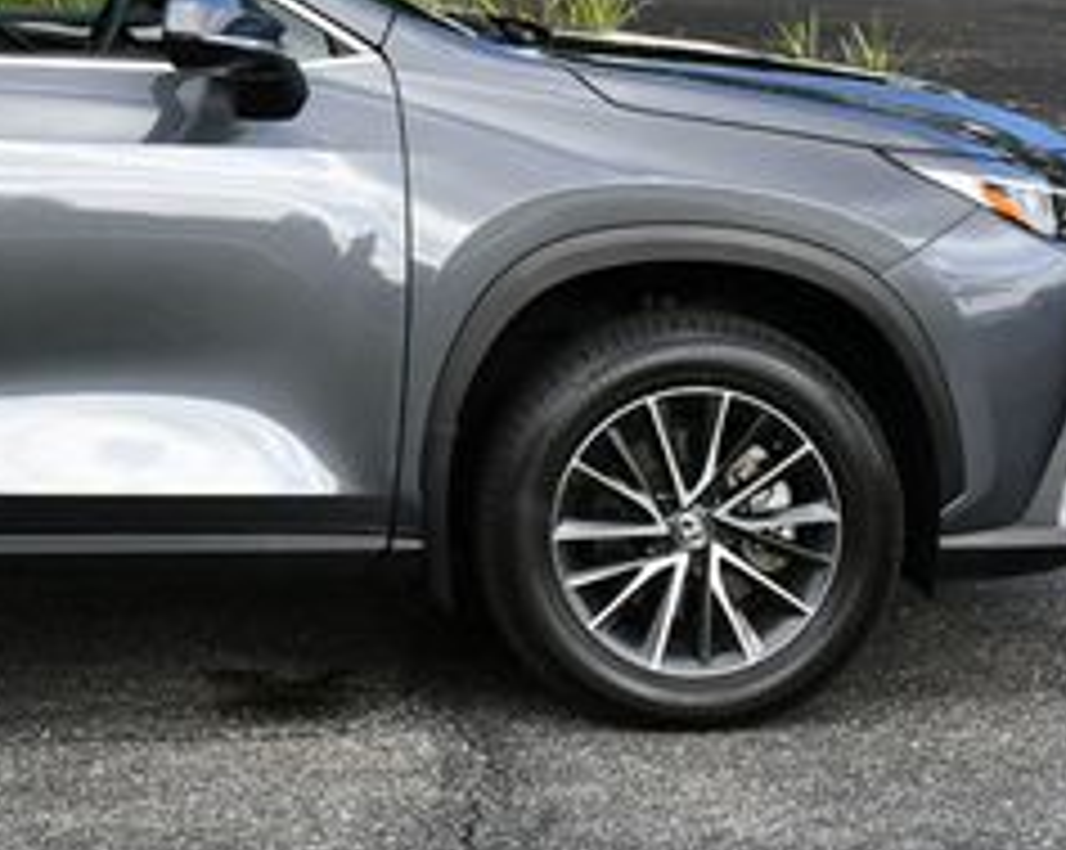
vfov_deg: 11.5
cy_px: -22
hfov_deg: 14.3
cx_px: -103
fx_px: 4159
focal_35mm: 132
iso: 200
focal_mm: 26
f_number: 6.3
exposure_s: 1/250
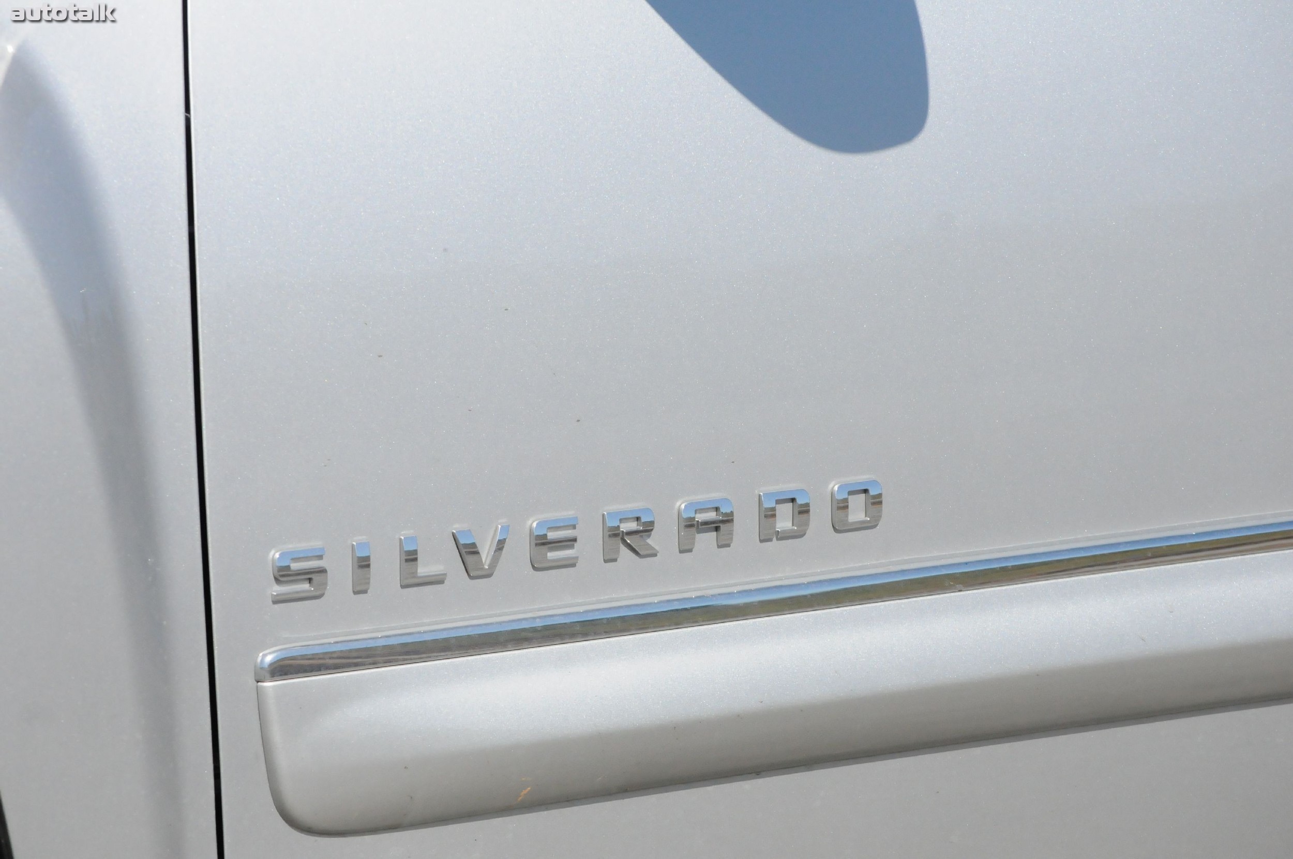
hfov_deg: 13.4
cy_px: 430
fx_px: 5489
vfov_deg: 8.9
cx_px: 646
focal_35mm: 153
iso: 2000
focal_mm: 102
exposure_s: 1/6400
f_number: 10
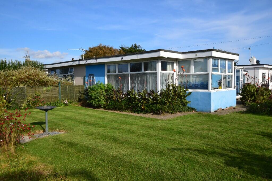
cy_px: 90
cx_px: 136
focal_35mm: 30
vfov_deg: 43.6
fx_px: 227
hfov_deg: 61.9
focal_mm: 20
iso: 400
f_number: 11
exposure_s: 1/500
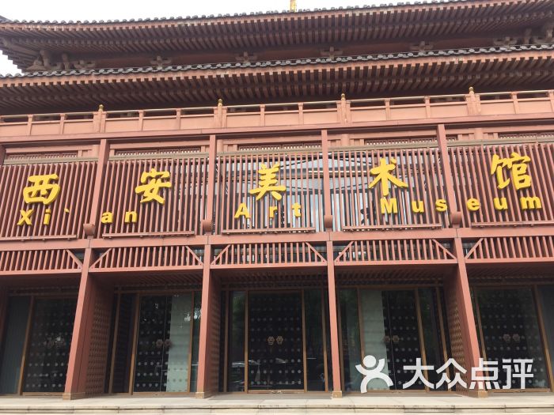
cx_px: 277
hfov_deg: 61.7
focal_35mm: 29
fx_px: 464
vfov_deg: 48.2
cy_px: 208
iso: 32
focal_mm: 4.15
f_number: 2.2
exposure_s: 1/608
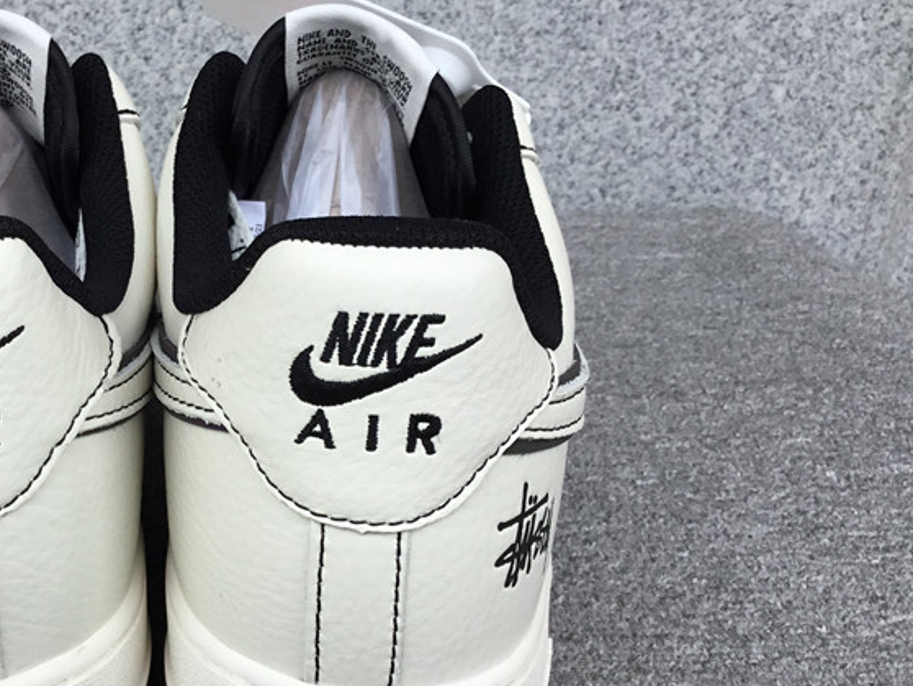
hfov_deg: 36.9
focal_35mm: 50
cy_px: 405
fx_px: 1319
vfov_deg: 29.1
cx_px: 183
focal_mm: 3.3
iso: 25
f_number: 2.4
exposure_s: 1/543
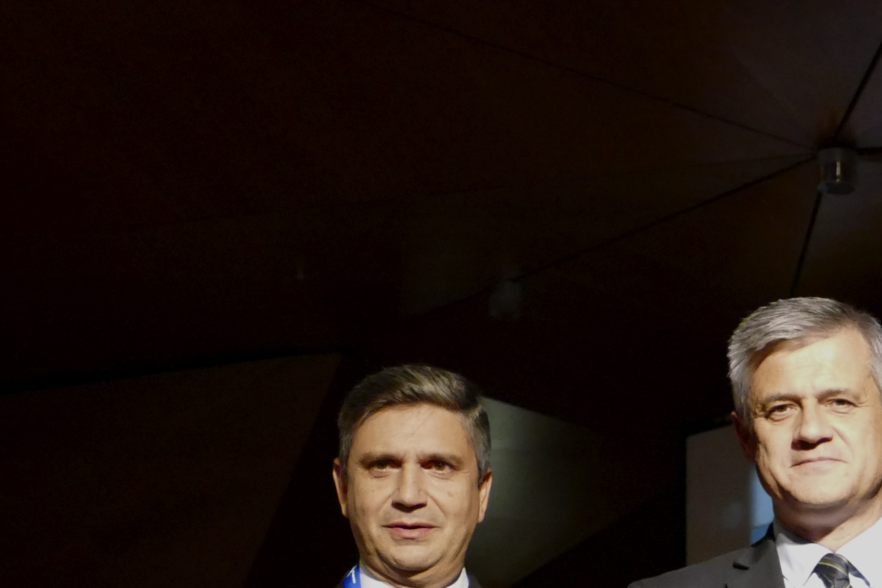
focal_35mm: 118
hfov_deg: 16.3
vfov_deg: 11.3
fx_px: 2891
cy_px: 767
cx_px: 1184
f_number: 3.2
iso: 1600
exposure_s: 1/100
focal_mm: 15.02
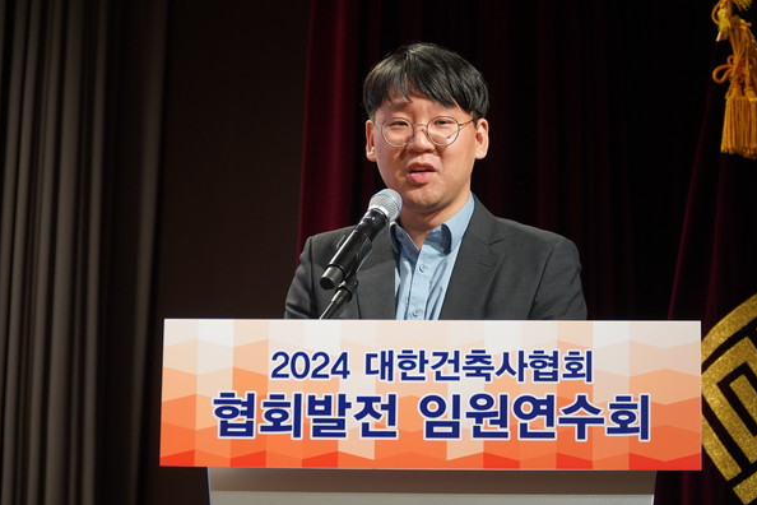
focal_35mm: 94
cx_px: 377
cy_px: 254
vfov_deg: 14.6
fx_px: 1976
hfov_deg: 21.7
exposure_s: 1/160
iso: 640
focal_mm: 62
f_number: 4
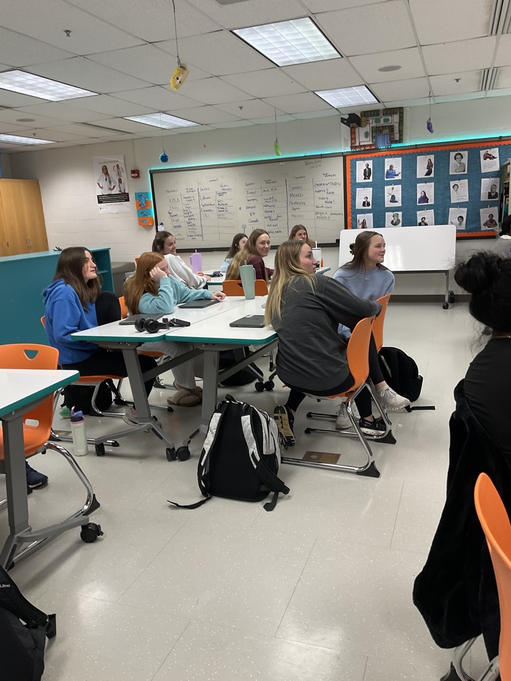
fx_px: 571
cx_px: 256
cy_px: 340
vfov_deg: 61.7
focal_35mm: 29
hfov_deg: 48.2
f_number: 1.8
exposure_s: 1/60
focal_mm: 3
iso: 50
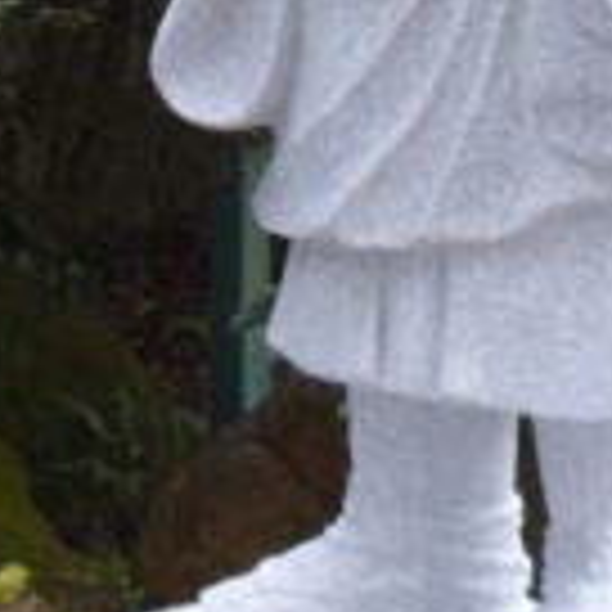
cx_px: 436
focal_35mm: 206
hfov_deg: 8.5
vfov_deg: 8.4
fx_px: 4120
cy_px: -171
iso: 100
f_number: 3.8
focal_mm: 9.5
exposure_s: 1/125
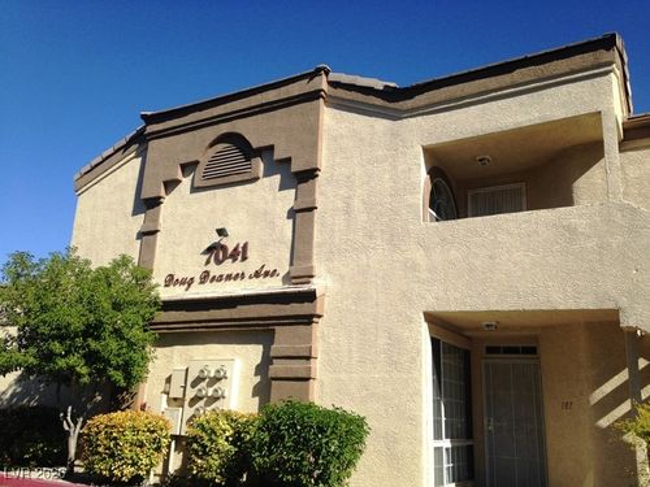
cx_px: 325
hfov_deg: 55.4
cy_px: 244
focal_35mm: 33
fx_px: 620
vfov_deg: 42.9
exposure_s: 1/1695
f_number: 2.4
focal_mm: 4.12
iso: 50
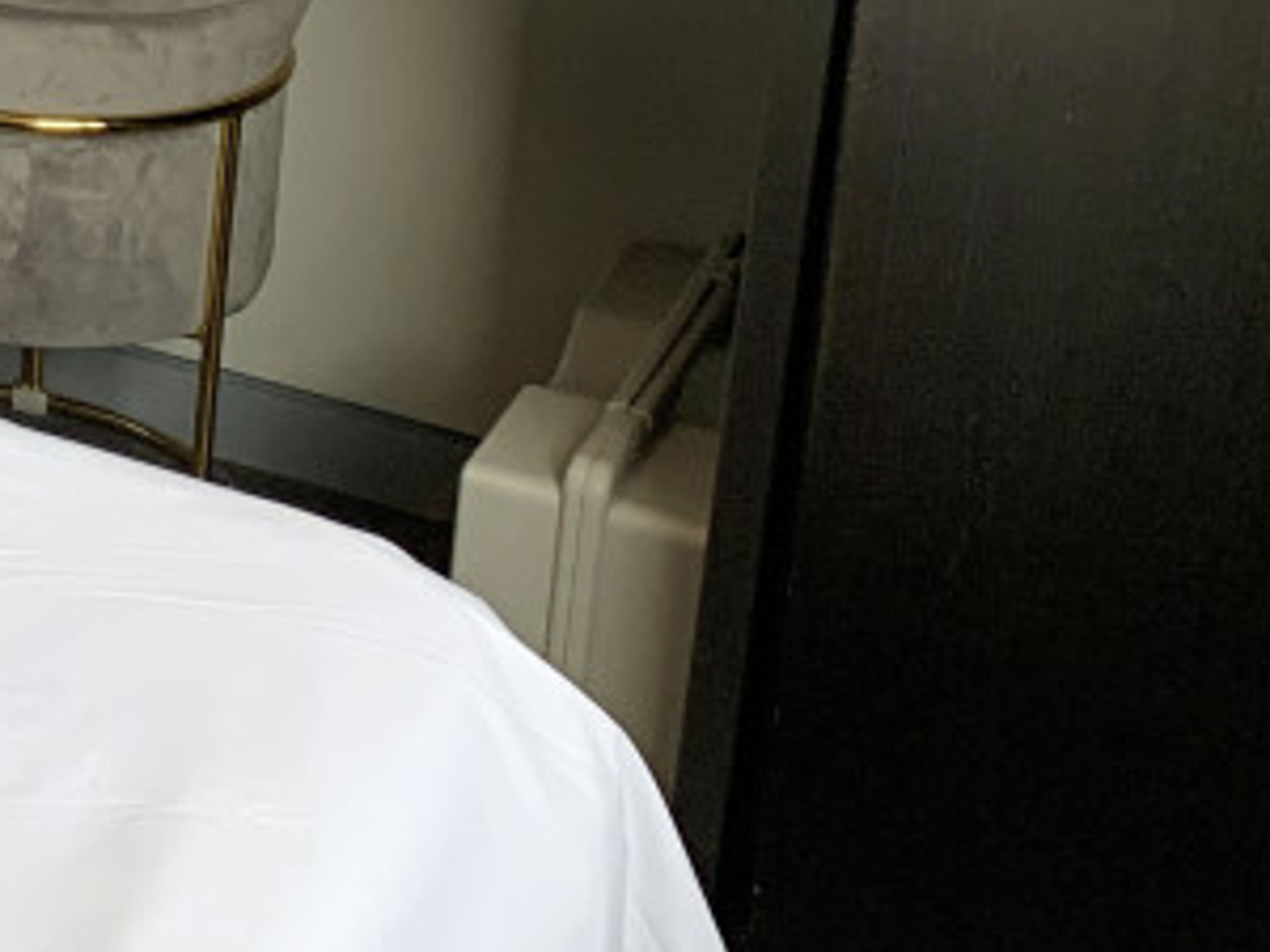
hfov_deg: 15.6
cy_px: -377
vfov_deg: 13.6
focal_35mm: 104
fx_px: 3816
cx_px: -1143
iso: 80
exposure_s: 1/120
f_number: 1.8
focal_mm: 4.25
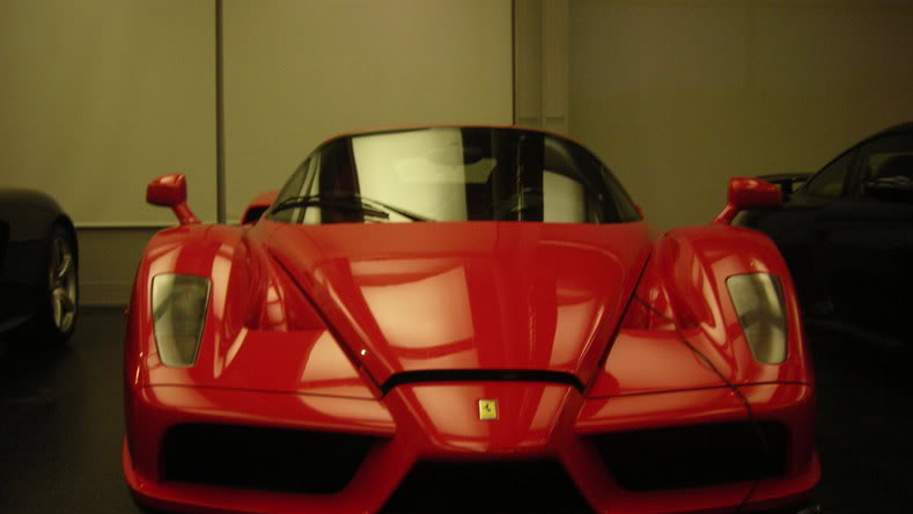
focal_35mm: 42
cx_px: 454
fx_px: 1017
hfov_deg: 48.4
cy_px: 318
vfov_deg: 28.3
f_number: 3.2
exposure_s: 1/30
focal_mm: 6.3
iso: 200
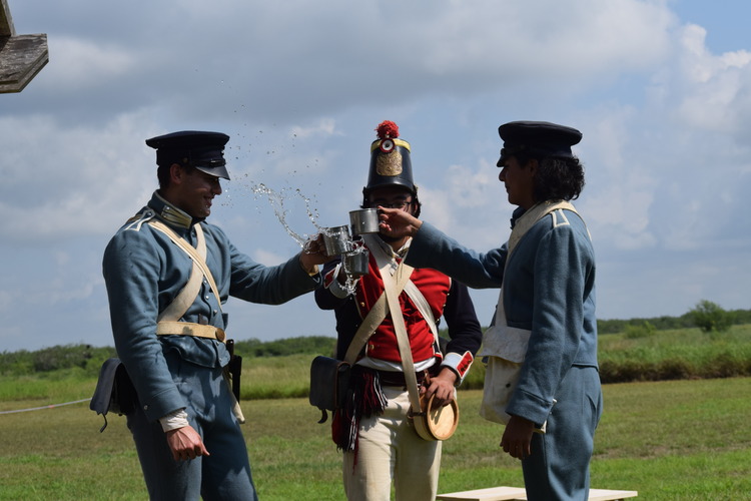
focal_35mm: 82
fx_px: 1721
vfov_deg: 16.6
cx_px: 376
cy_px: 250
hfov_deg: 24.6
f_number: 7.1
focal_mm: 55
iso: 400
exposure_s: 1/1600
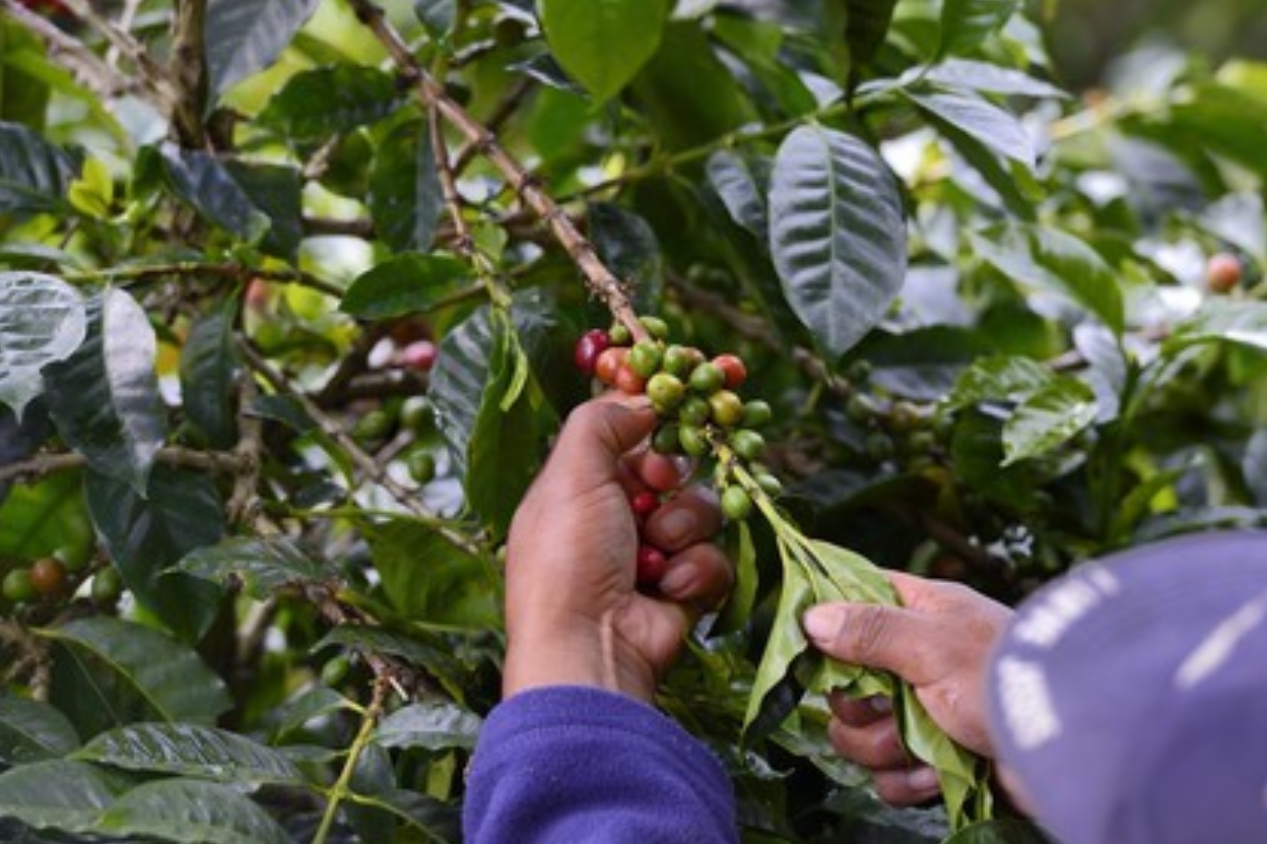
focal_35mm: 202
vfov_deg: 6.8
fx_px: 7106
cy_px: 424
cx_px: 630
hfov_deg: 10.2
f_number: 5
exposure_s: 1/160
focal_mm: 200
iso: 400
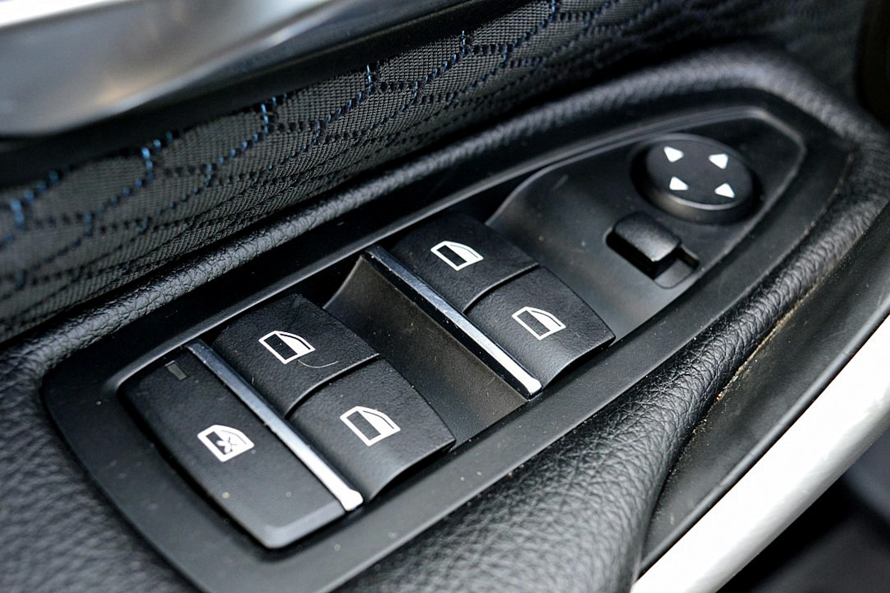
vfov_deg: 23.8
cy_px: 296
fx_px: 1409
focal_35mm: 57
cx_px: 445
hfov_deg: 35.1
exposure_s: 1/60
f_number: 6.3
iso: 800
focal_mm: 38
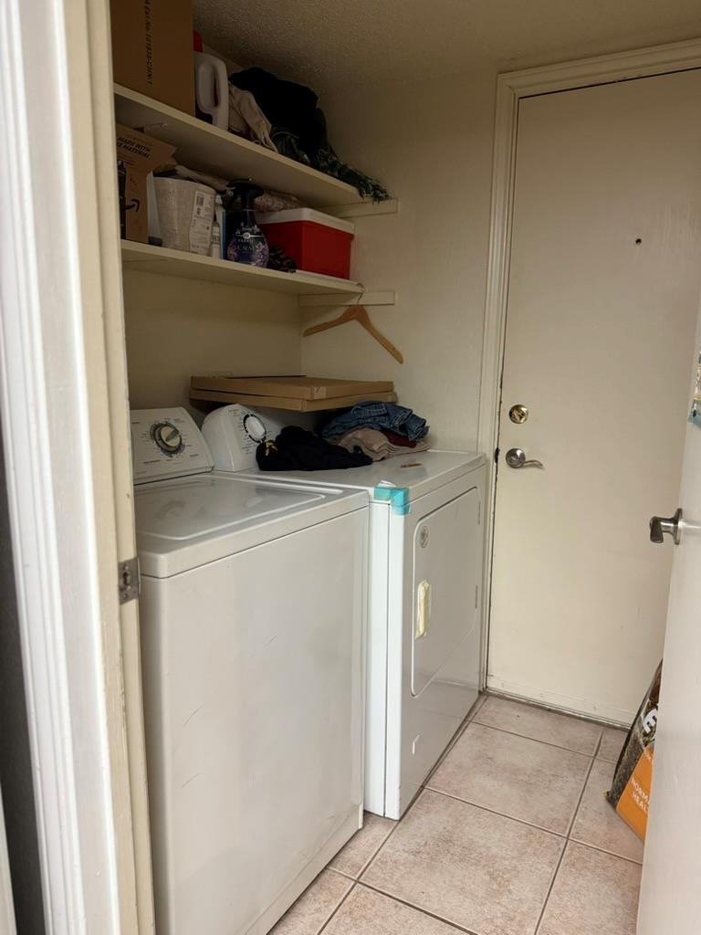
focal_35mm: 24
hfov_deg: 56.8
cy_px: 468
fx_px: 648
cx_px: 350
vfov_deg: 71.6
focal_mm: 6.76
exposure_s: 1/60
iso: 400
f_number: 1.78
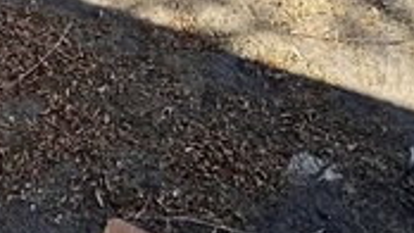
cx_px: -36
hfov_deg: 32.9
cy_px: -288
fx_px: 615
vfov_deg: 15.2
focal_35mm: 56
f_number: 2.2
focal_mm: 2.22
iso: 40
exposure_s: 1/763
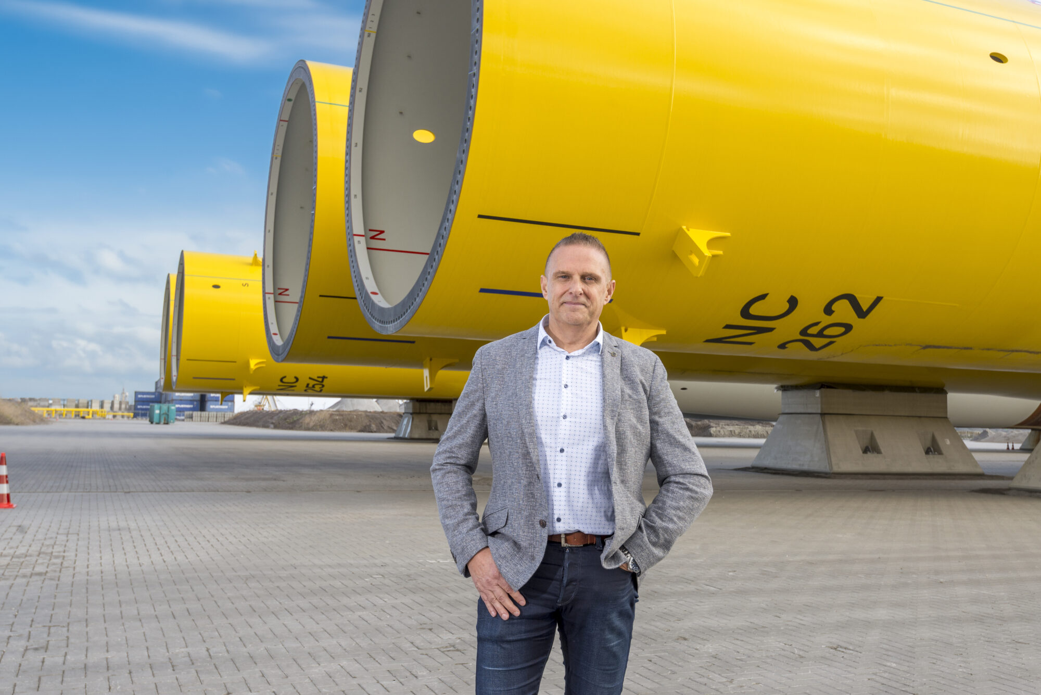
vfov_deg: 37.9
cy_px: 348
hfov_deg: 54.4
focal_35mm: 35
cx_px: 520
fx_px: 1012
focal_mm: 35
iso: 160
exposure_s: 1/200
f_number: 9
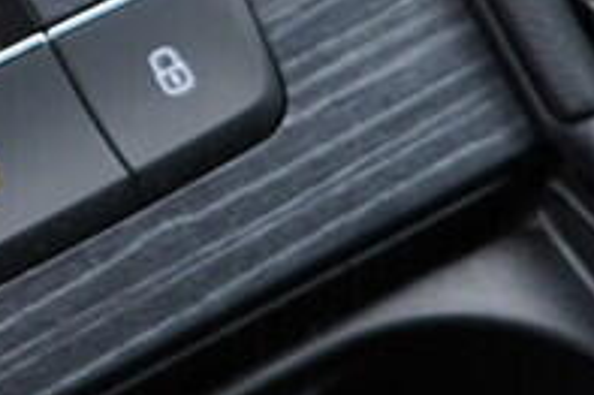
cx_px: -311
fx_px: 3083
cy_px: -472
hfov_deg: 10.6
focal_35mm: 187
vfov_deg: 7.0
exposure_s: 1/40
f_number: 2.8
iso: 200
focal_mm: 24
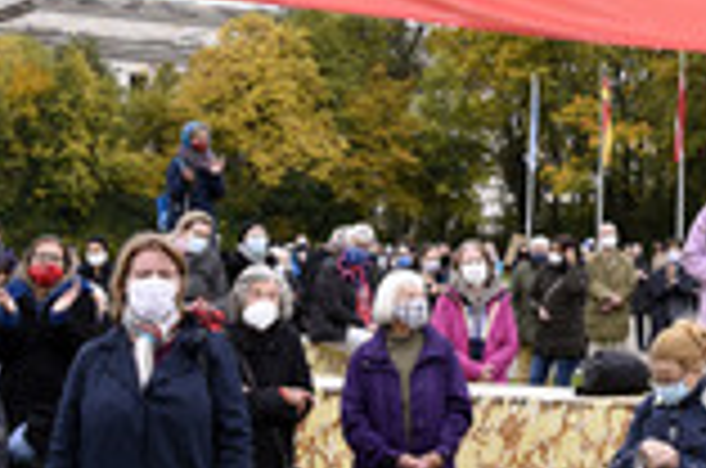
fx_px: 1801
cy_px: 45
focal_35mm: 92
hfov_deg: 21.4
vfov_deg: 14.6
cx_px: 717
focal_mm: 32
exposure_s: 1/160
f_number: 8
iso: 400
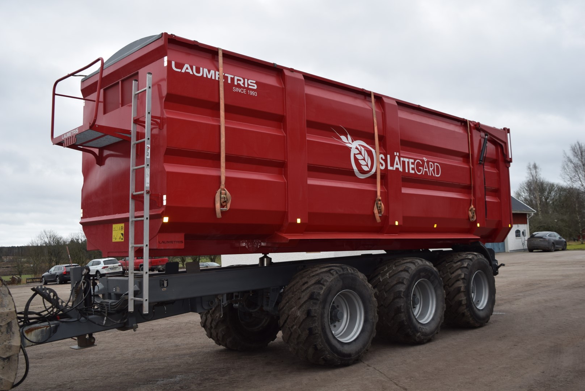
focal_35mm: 34
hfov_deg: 55.1
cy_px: 196
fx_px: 561
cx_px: 292
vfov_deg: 38.4
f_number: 5.6
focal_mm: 23
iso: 100
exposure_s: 1/125
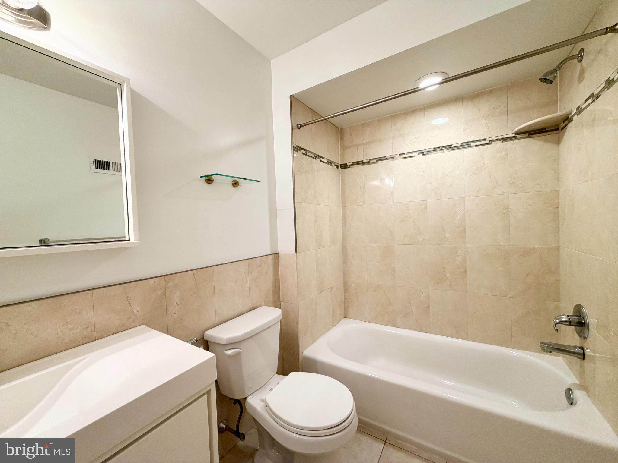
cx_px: 309
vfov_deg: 85.7
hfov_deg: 102.1
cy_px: 232
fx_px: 250
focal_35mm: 14
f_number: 2.2
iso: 200
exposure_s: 1/120
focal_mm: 2.22
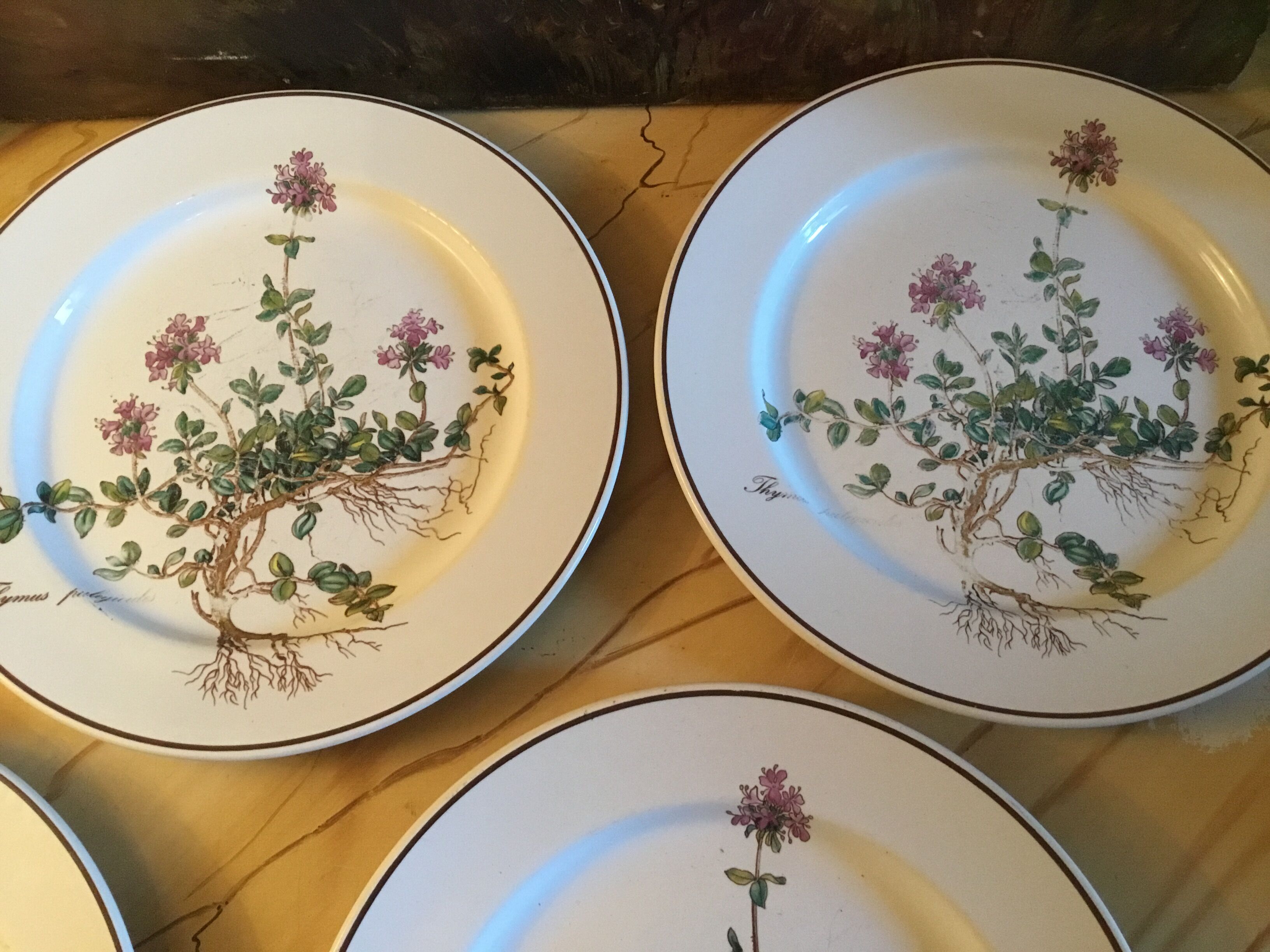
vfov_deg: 45.4
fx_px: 1137
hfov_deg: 58.4
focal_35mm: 31
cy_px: 476
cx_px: 635
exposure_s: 1/20
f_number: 2.4
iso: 200
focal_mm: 3.3
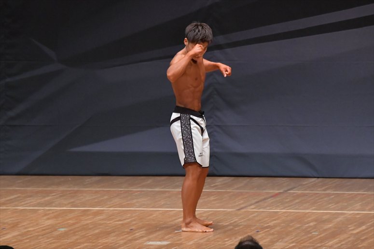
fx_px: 3115
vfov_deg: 4.6
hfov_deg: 6.9
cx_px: 187
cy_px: 124
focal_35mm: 300
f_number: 5.6
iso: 6400
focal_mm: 200
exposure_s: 1/400
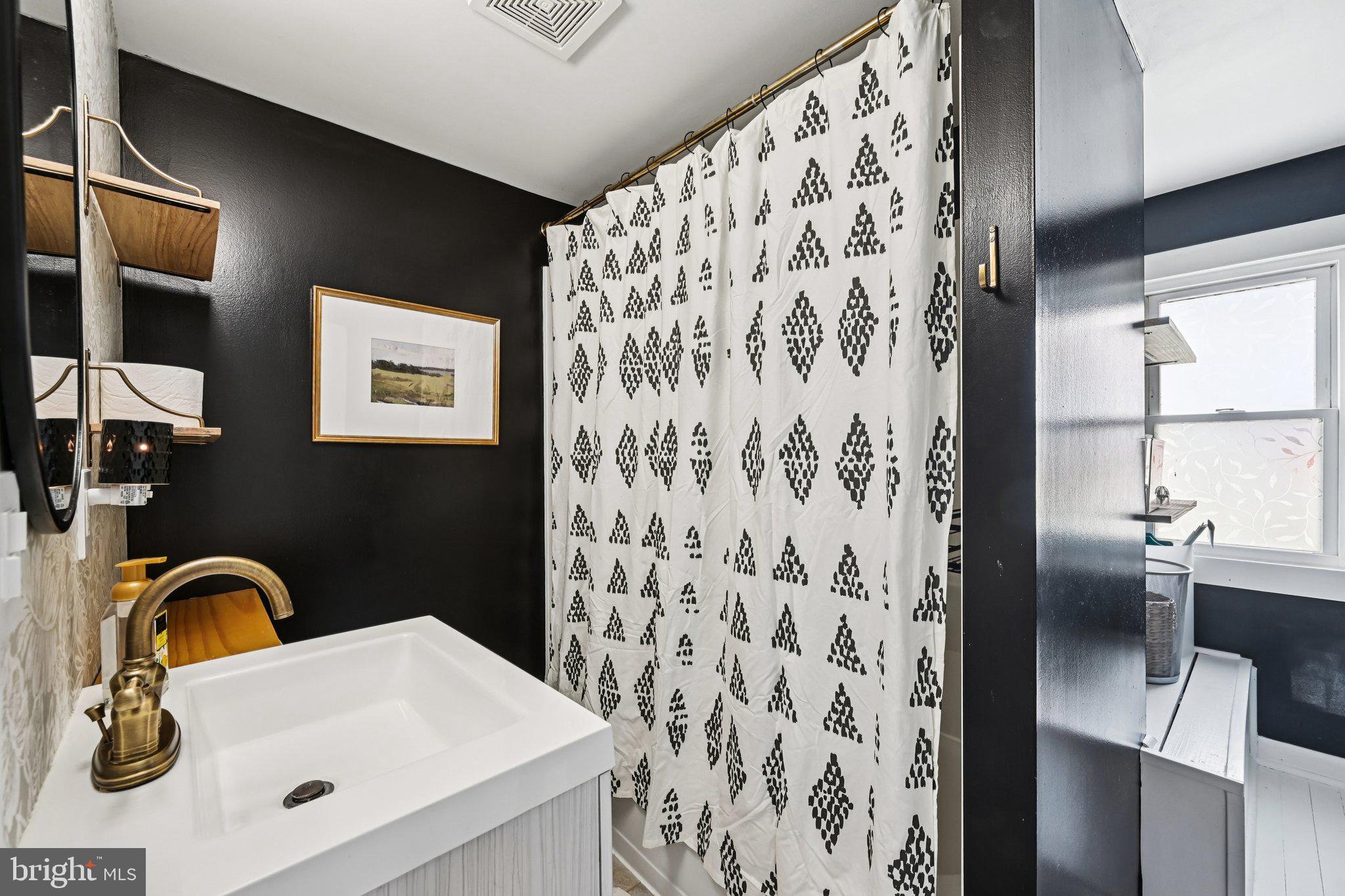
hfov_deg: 104.3
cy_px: 448
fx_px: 523
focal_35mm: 14
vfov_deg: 81.2
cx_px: 672
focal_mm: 14
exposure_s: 1/15
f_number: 8
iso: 400
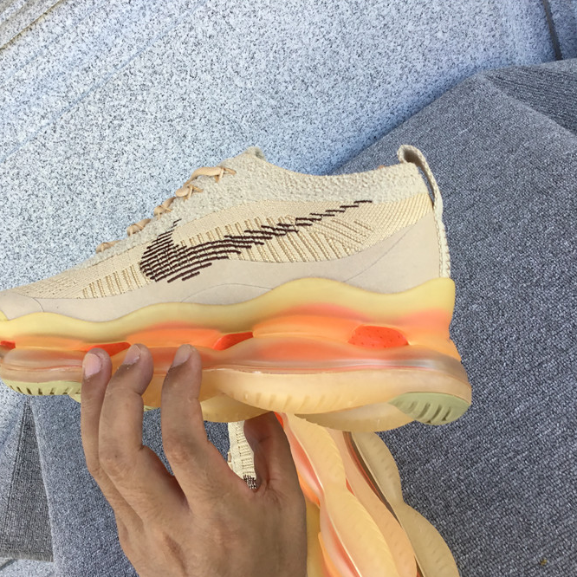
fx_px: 698
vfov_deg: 44.9
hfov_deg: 44.4
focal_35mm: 37
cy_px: 291
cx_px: 205
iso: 25
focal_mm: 3.3
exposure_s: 1/115
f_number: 2.4
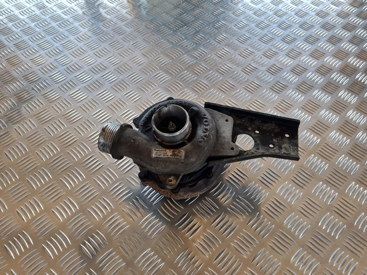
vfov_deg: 53.1
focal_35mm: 26
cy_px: 138
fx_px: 276
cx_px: 184
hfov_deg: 67.3
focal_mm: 5.4
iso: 125
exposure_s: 1/100
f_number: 1.8
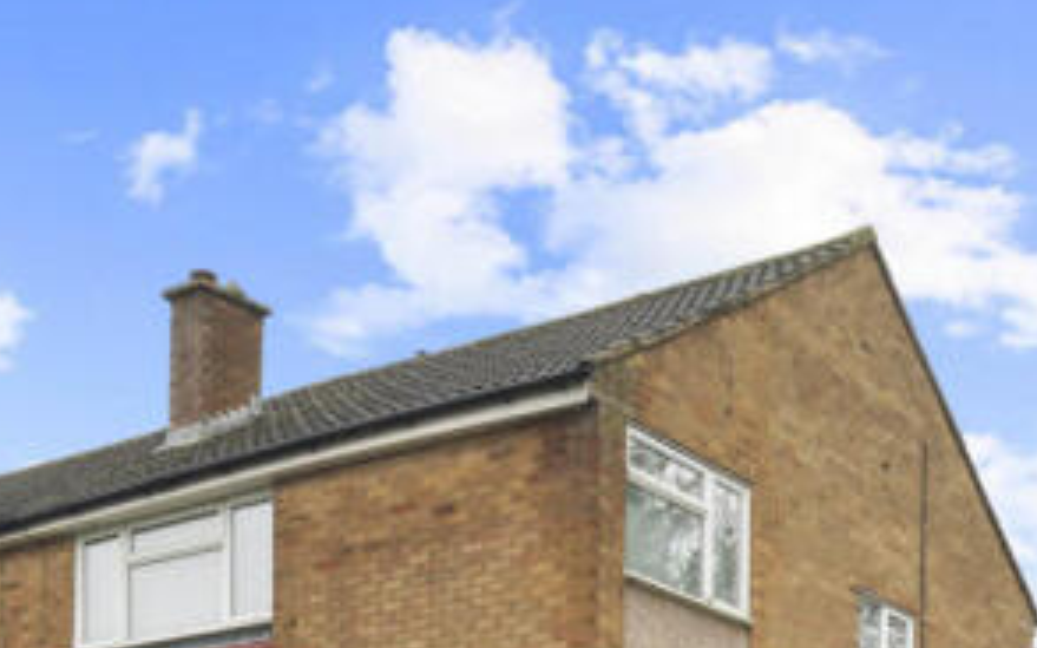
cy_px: 703
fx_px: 1611
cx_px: 451
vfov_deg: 21.6
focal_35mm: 57
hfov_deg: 35.6
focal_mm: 25
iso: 320
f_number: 8
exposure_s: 1/50
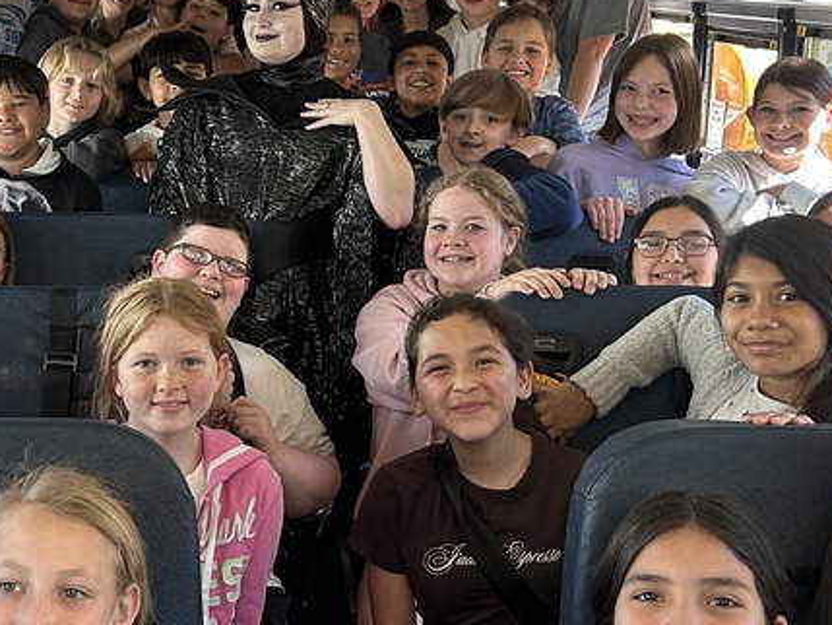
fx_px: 1491
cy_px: 283
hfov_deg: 30.7
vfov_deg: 23.7
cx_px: 208
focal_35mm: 62
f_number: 1.5
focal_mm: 5.7
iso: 125
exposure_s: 1/121
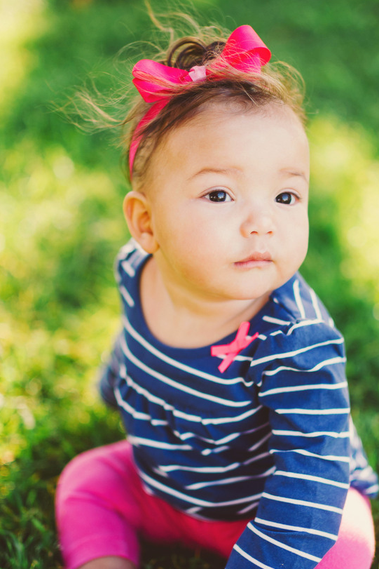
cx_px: 219
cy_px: 309
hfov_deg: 19.2
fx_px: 1121
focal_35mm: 71
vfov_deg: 28.4
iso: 200
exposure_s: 1/640
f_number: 1.6
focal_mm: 50
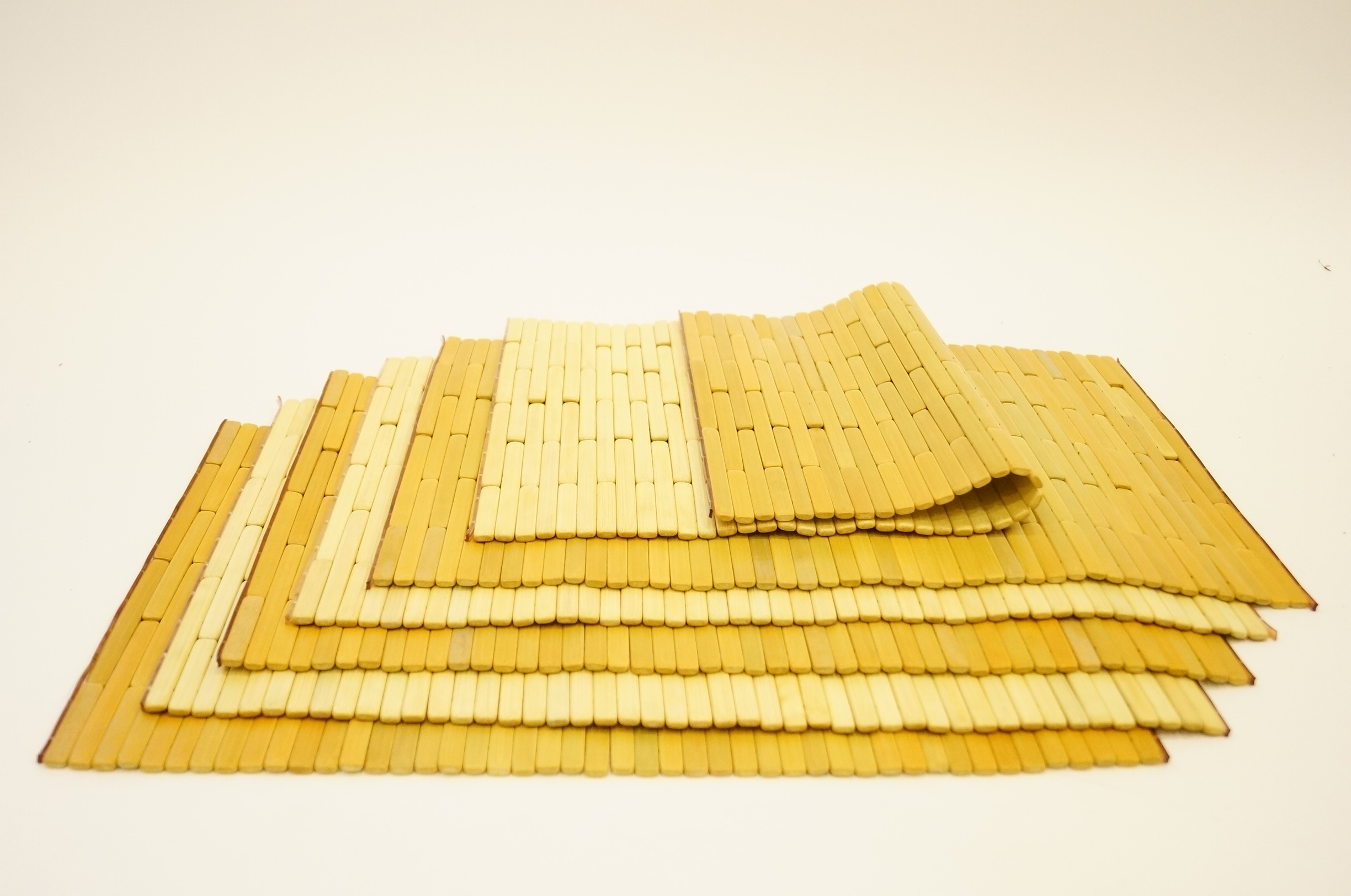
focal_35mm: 36
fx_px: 1349
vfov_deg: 36.8
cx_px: 676
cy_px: 448
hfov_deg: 53.2
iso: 2000
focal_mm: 24
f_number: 4
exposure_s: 1/60
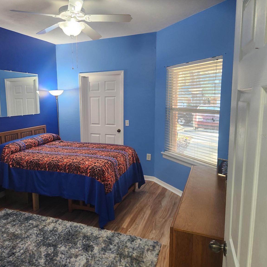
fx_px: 244
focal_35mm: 28
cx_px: 97
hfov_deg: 56.5
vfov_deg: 57.3
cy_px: 136
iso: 320
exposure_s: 1/120
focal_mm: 5.4
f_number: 1.8
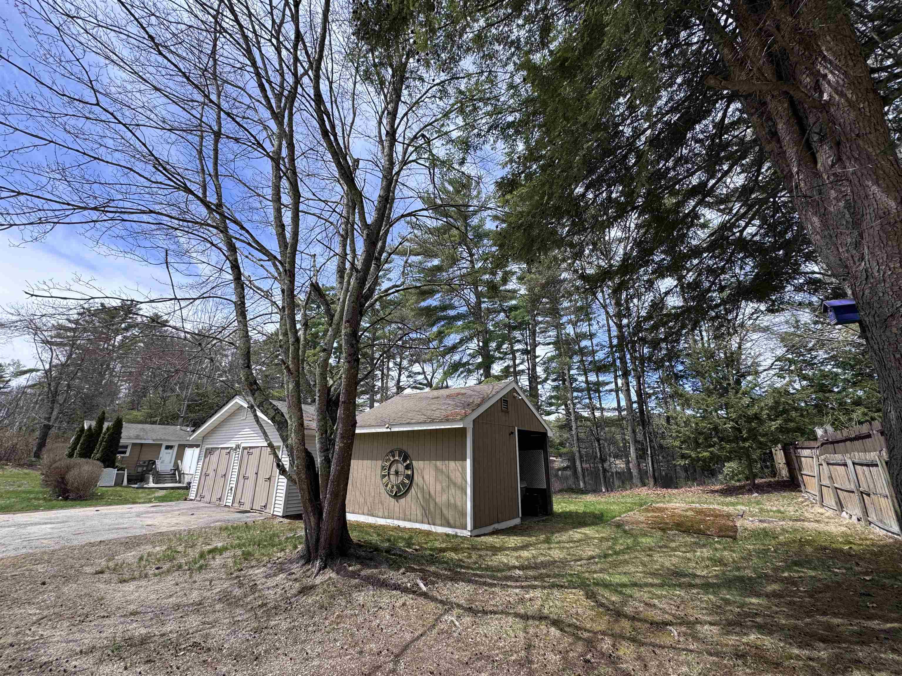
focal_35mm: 14
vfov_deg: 85.7
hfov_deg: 102.1
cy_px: 338
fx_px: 365
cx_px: 451
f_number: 2.2
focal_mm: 2.22
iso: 50
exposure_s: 1/956
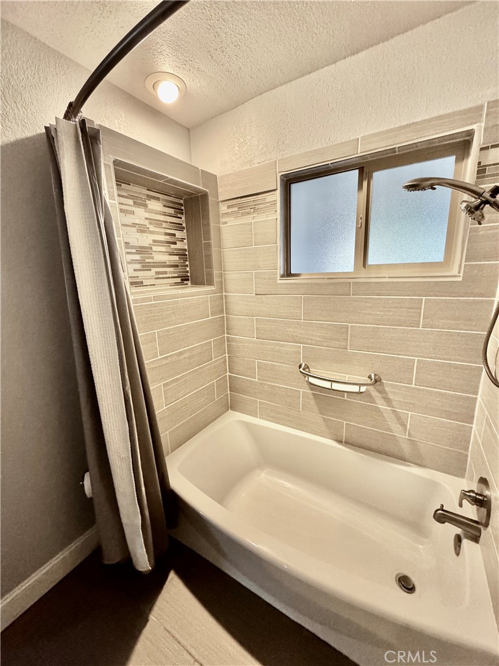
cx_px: 250
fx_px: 269
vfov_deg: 102.1
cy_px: 333
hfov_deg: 85.7
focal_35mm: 14
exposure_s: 1/60
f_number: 2.2
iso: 800
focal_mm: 2.22
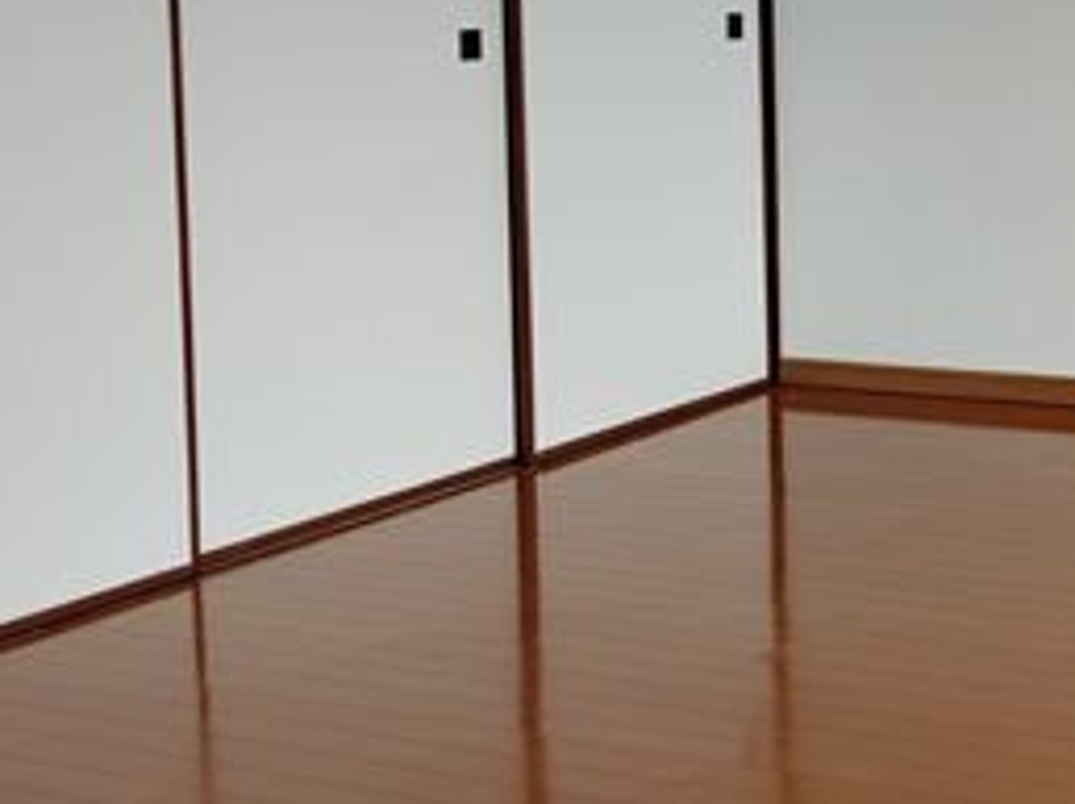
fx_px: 2234
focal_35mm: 72
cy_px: 104
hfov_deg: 25.0
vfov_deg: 20.1
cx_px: 1200
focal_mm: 4.25
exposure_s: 1/134
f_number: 1.8
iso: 50
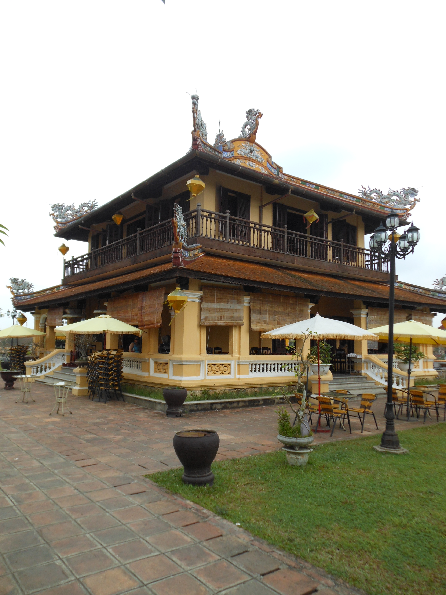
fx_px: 429
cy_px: 298
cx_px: 223
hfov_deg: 54.9
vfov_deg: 69.4
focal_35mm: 25
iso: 80
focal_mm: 4.5
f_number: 3.2
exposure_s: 1/500
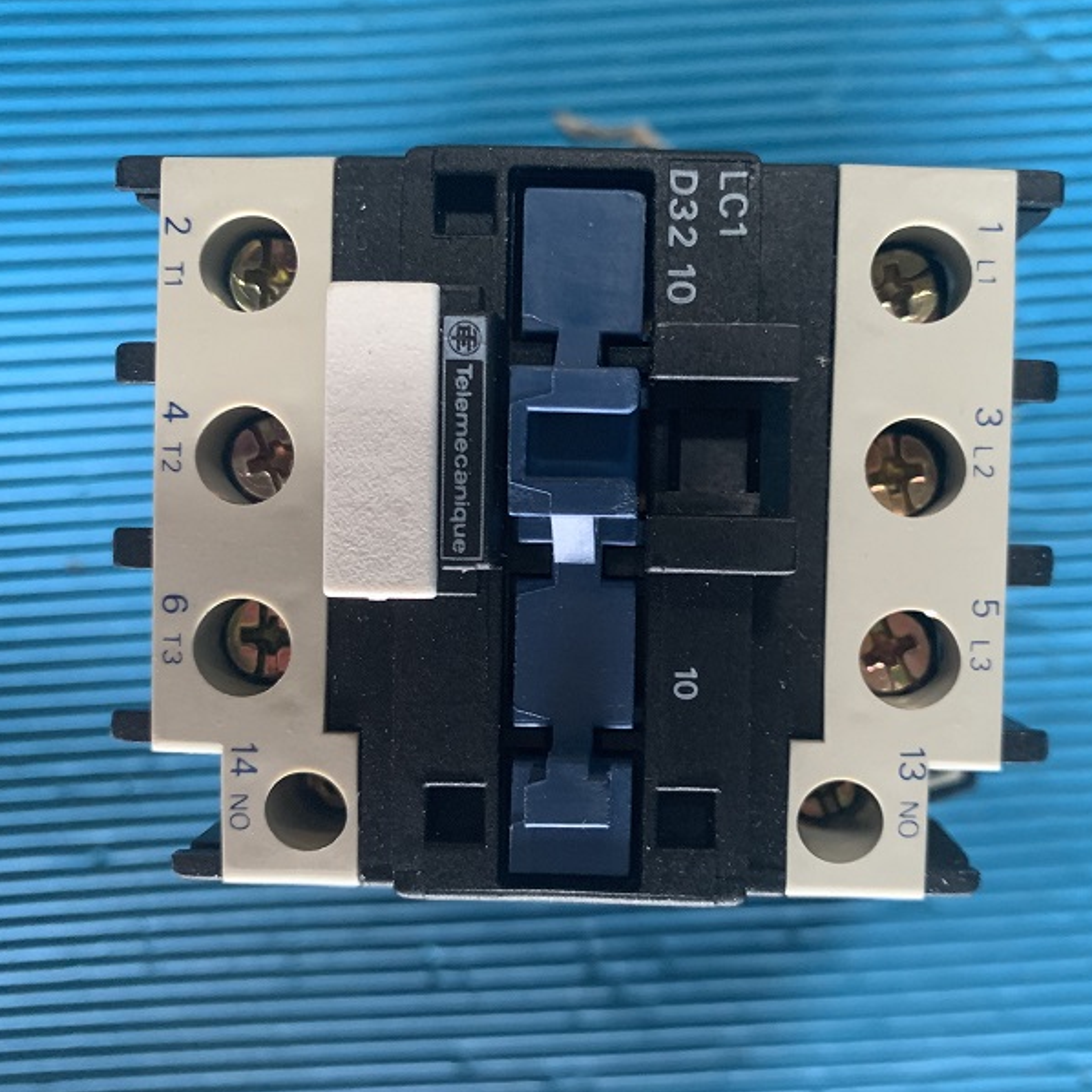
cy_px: 547
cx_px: 656
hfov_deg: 52.2
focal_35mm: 31
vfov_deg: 52.5
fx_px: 1106
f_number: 1.8
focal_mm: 4.25
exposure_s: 1/55
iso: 400
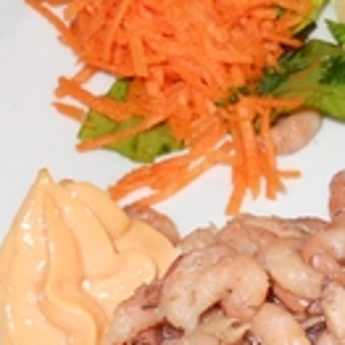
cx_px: 524
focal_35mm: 113
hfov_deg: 14.4
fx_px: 1274
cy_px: 300
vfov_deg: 15.3
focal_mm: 5
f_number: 2.7
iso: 80
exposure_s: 1/25
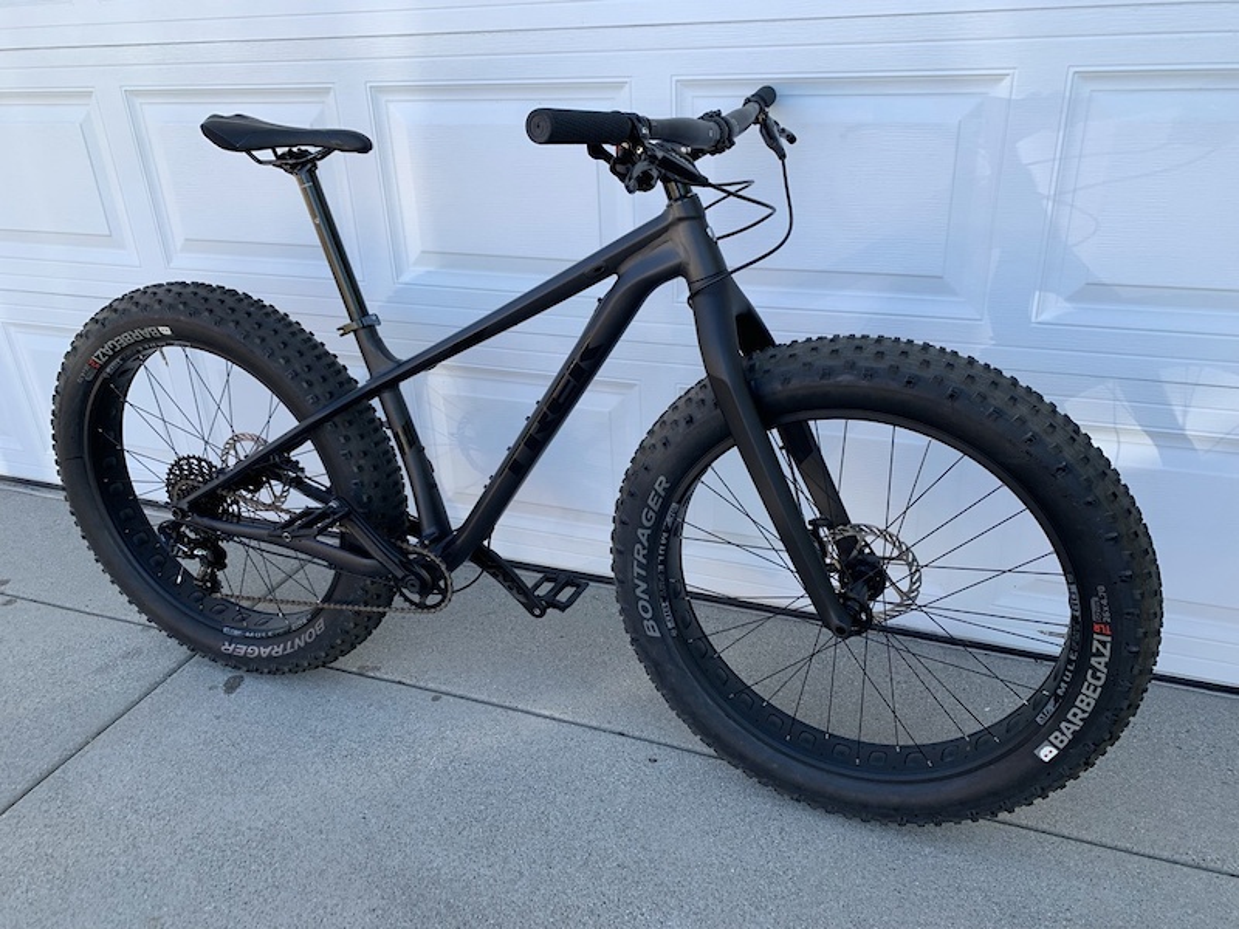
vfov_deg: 53.1
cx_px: 620
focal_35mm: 26
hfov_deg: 67.3
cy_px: 464
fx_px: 931
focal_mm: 4.25
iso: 25
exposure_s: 1/242
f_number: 1.8
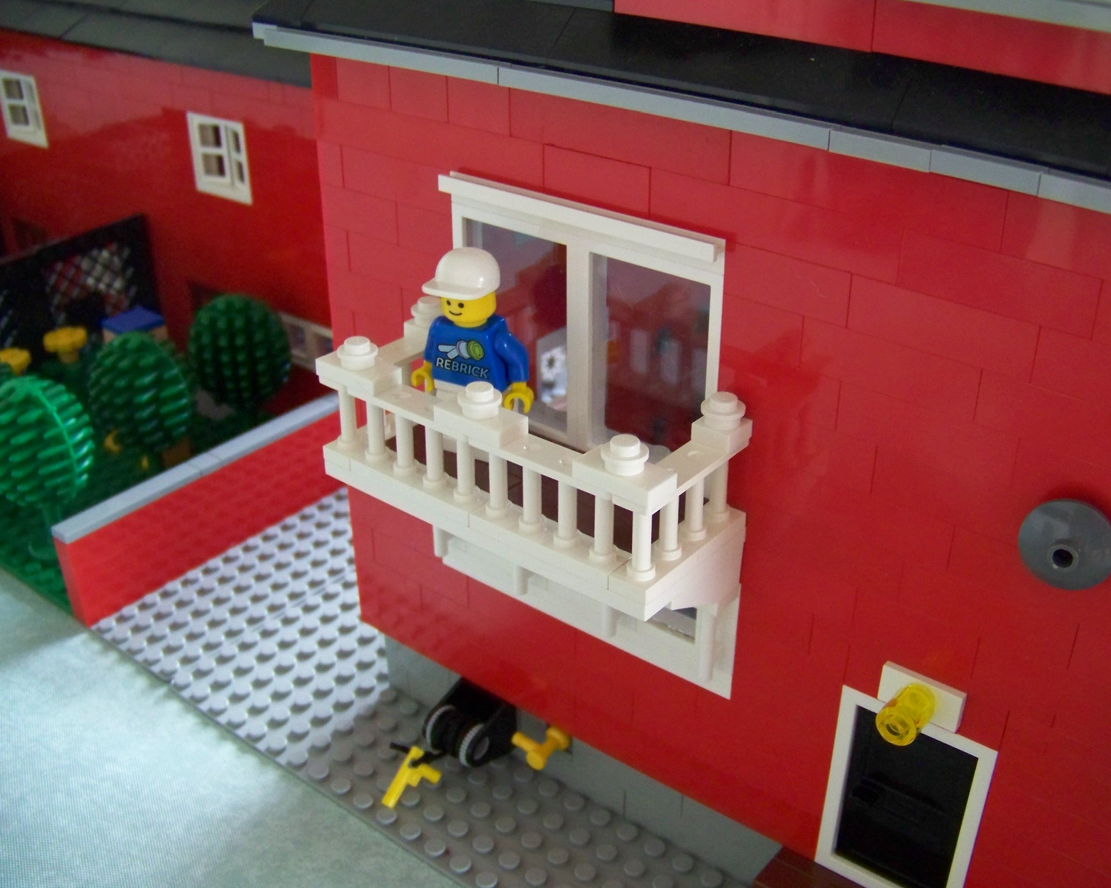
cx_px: 585
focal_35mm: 38
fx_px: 1249
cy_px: 440
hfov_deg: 47.9
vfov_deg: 39.2
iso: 320
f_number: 2.8
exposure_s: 1/30
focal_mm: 5.85
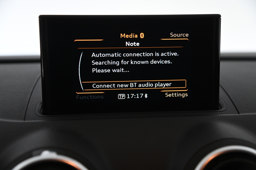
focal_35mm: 52
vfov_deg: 25.9
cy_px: 85
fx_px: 369
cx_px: 128
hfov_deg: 38.2
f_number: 4
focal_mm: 52
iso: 2000
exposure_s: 1/50
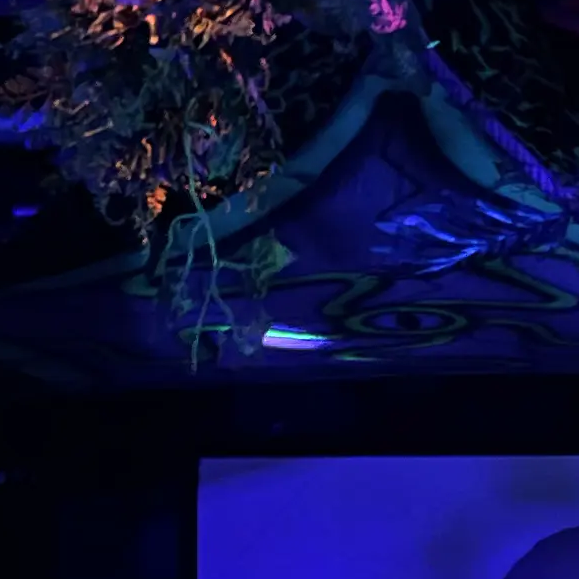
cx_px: 475
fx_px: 3028
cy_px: 777
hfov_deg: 10.9
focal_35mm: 160
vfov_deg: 10.7
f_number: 1.6
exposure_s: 1/14
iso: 1000
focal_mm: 4.2
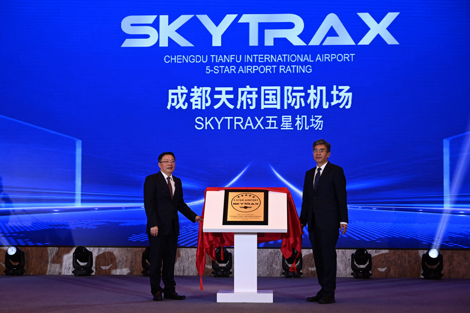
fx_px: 783
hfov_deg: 33.4
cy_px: 156
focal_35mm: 60
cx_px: 235
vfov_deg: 22.6
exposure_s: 1/160
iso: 320
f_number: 4
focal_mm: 60
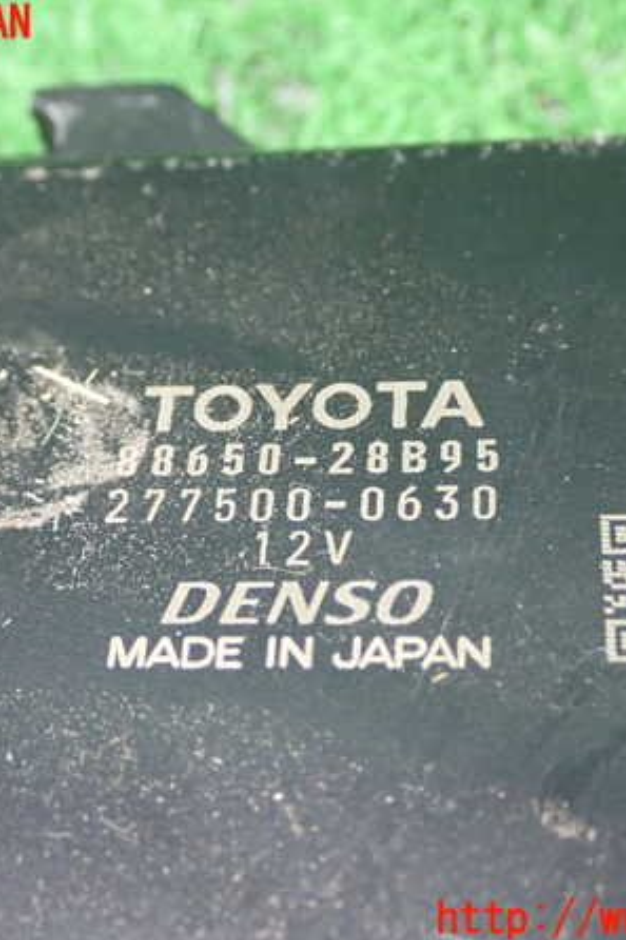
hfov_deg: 19.4
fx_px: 1827
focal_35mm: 70
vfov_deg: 28.9
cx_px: 280
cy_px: 472
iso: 800
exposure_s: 1/25
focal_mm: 9.01
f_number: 3.2
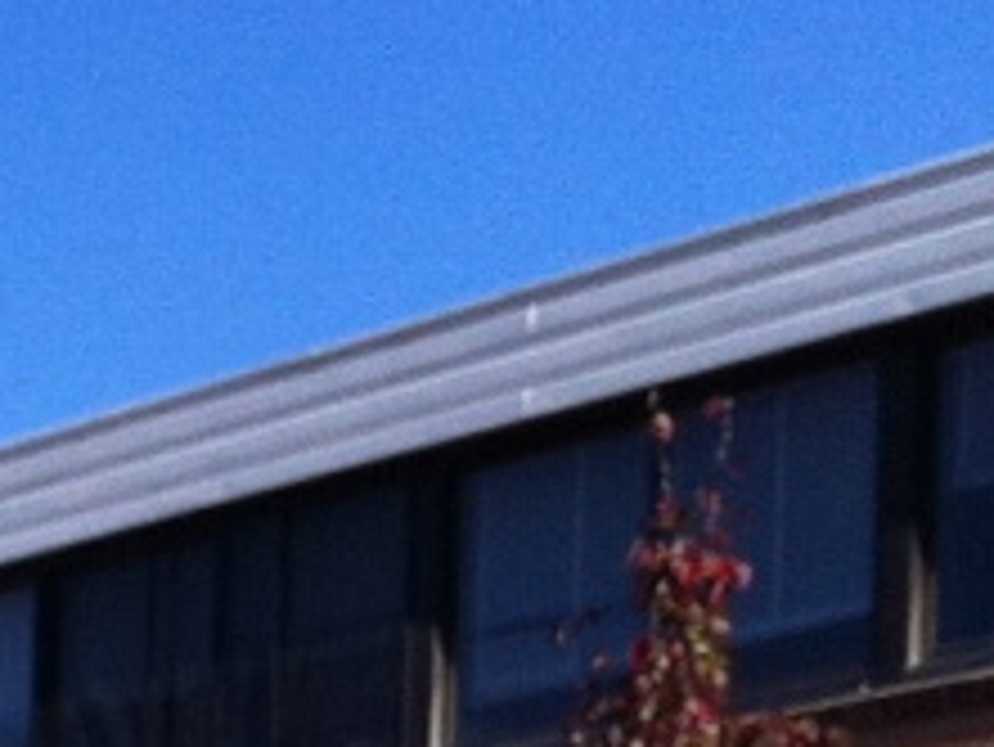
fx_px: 5890
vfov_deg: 6.8
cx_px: -1538
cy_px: 1962
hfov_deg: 8.6
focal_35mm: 205
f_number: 2.8
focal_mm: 3.85
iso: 80
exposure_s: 1/1257
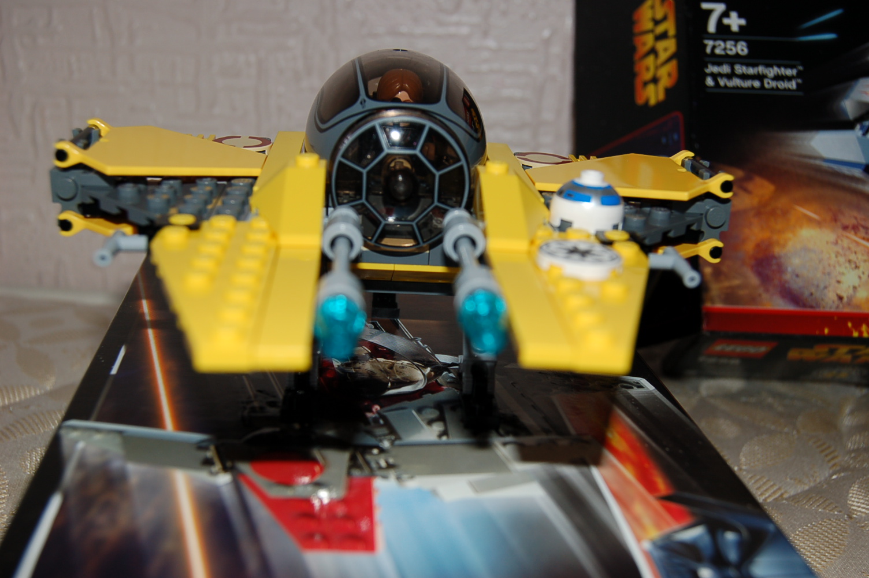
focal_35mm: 42
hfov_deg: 46.4
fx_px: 1013
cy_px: 289
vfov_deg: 31.8
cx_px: 434
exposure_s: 1/125
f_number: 5.6
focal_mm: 28
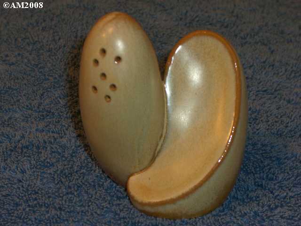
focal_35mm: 114
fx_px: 991
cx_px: 150
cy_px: 113
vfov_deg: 13.0
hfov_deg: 17.3
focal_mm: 23.7
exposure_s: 1/30
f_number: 5.4
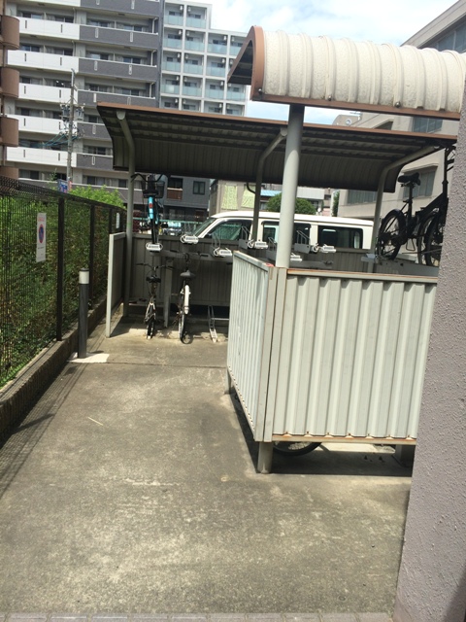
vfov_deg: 61.7
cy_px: 311
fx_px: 521
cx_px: 233
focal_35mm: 29
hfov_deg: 48.2
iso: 32
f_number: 2.2
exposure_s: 1/1414
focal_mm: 4.15
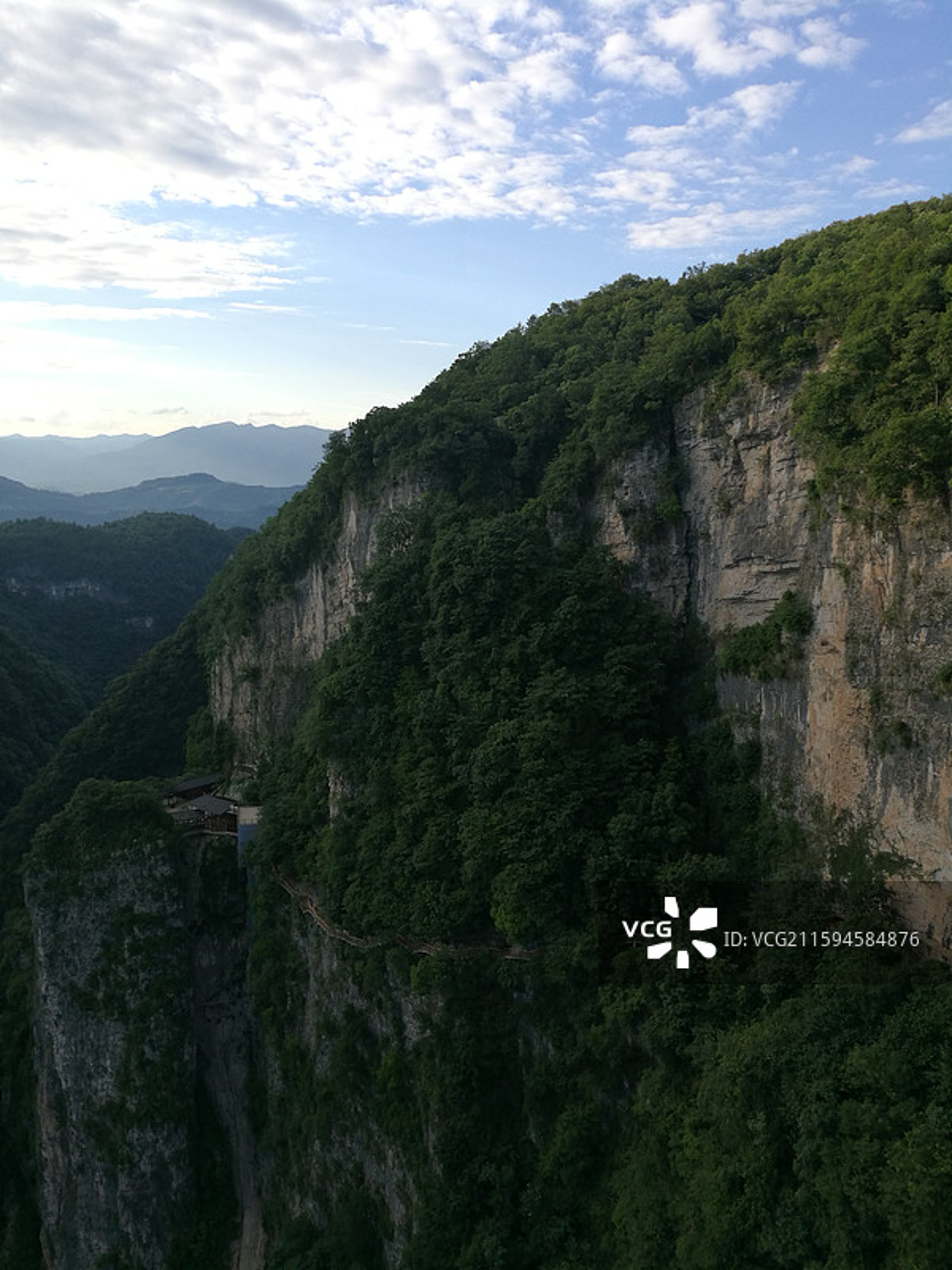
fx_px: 990
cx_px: 476
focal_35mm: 27
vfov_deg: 65.3
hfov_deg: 51.4
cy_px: 635
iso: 50
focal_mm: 4.5
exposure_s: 1/384
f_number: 2.2
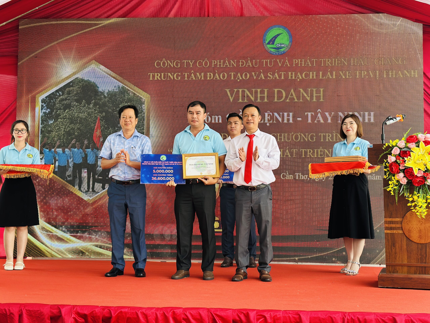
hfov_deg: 39.7
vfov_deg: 30.3
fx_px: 596
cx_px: 215
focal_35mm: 48
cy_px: 162
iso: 80
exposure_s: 1/222
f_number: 1.78
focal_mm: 6.86
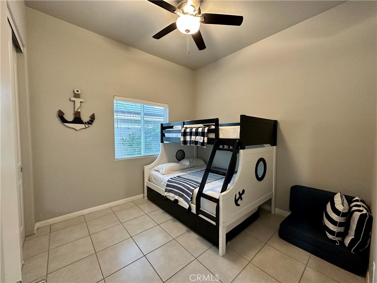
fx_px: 152
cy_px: 142
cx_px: 188
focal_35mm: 14
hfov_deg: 102.1
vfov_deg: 85.7
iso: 400
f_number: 2.2
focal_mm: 2.22
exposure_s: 1/60
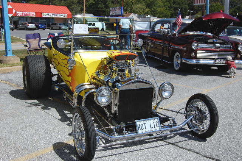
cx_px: 121
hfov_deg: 46.5
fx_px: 282
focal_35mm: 42
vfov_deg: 31.8
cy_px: 80
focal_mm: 28
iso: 200
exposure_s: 1/400
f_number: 10
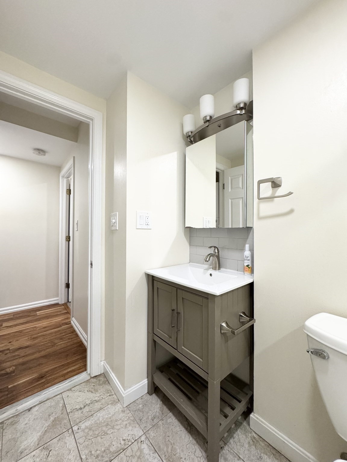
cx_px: 174
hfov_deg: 85.7
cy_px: 231
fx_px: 187
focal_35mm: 14
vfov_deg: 102.1
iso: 320
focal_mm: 2.22
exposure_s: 1/120
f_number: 2.2
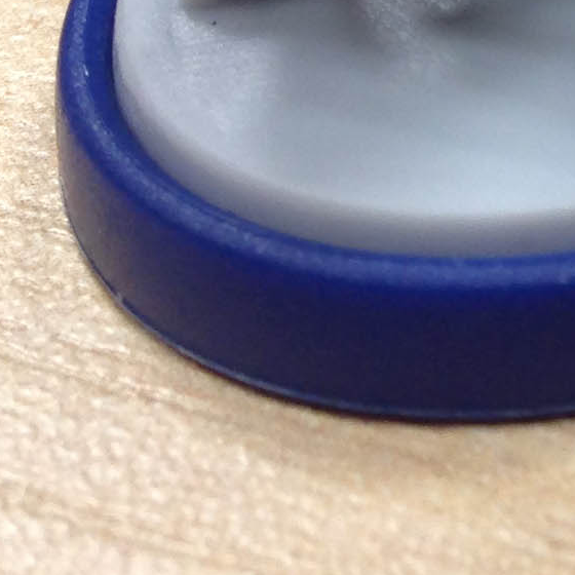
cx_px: 1269
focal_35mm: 170
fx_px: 3195
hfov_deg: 9.4
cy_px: -662
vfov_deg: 9.5
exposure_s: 1/30
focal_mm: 4.12
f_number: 2.4
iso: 50
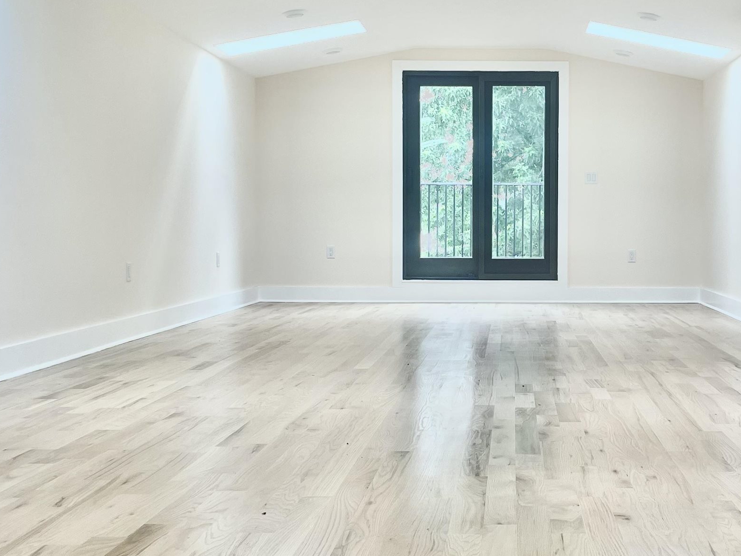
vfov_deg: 28.6
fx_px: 1092
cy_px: 271
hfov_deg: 37.0
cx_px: 509
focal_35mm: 51
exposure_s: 1/136
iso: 32
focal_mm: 4.2
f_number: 1.6
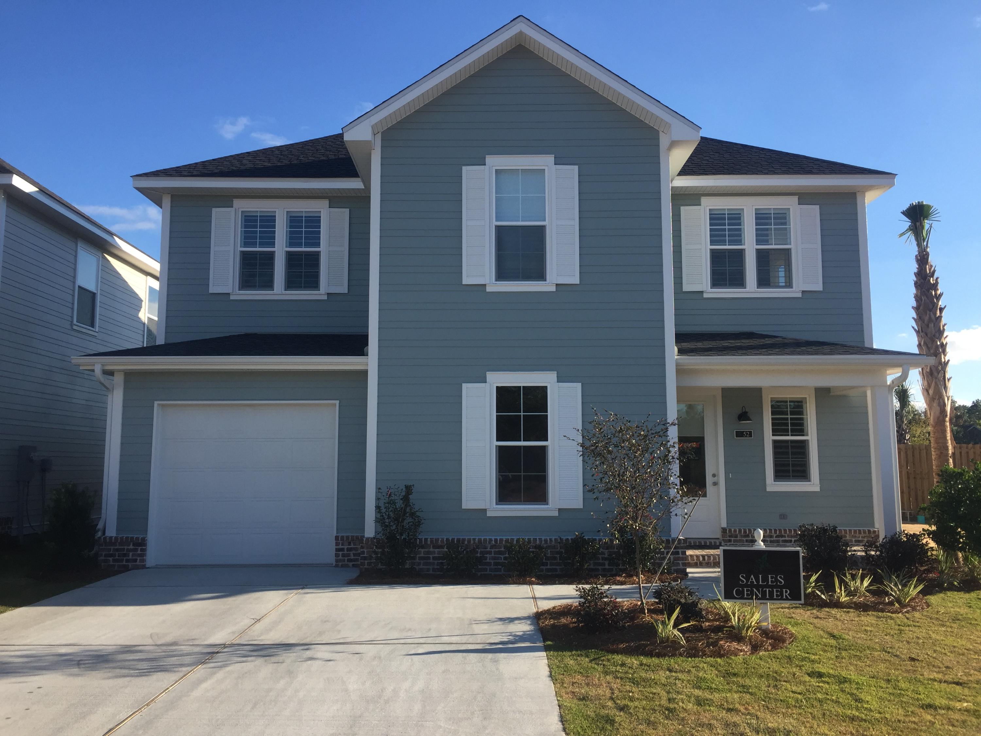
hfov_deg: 61.7
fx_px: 822
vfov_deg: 48.2
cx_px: 490
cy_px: 368
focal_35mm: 29
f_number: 2.2
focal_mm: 4.15
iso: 32
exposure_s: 1/964
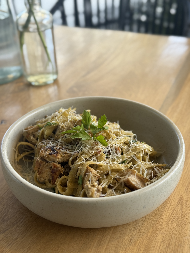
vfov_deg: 39.7
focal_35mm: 48
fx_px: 351
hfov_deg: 30.3
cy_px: 126
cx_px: 95
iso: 50
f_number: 1.78
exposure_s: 1/121
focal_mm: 6.76
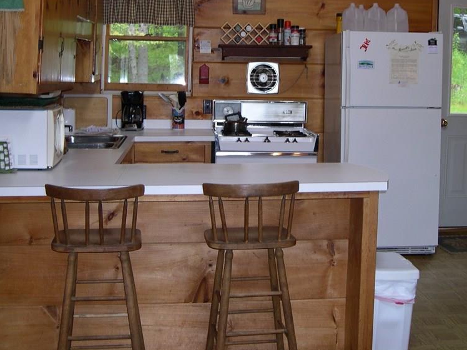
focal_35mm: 52
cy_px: 114
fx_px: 702
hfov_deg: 36.8
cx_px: 258
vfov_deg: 27.8
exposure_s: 1/30
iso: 100
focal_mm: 8
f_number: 2.8
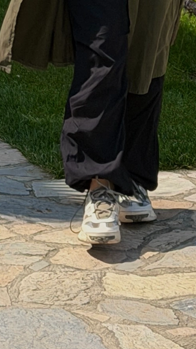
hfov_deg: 5.1
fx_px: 2219
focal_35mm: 240
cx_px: 125
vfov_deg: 8.5
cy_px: -344
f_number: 1.78
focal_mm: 6.76
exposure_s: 1/3704
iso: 64
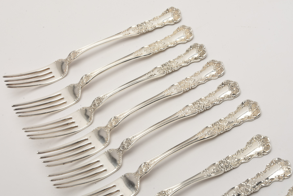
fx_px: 660
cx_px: 143
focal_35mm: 81
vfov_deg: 16.9
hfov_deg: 25.0
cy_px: 101
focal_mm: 52
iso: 100
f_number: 25
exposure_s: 1/125
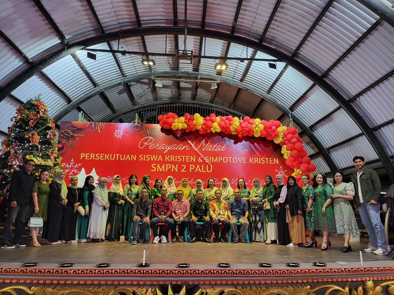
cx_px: 197
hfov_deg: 71.6
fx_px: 273
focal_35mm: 24
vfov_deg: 56.8
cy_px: 148
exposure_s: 1/50
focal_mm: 5
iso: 200
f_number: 1.8
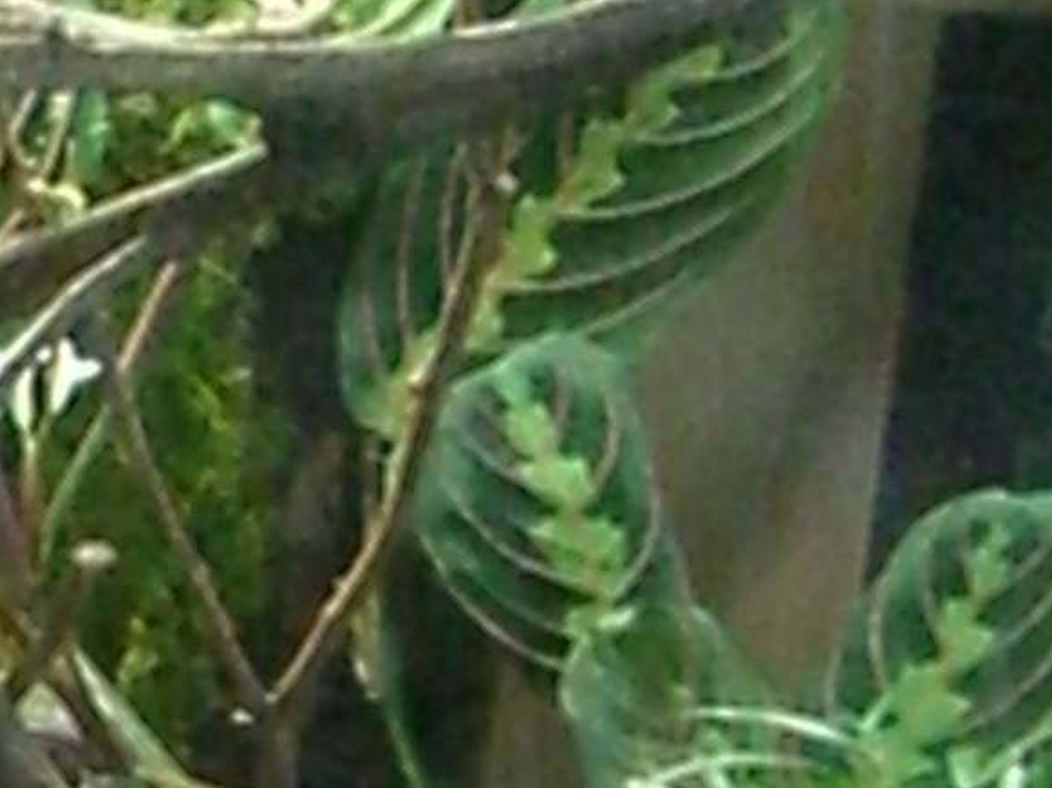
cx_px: -815
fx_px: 5590
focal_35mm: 184
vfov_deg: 8.1
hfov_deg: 10.2
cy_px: 354
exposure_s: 1/30
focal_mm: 6.2
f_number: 2.7
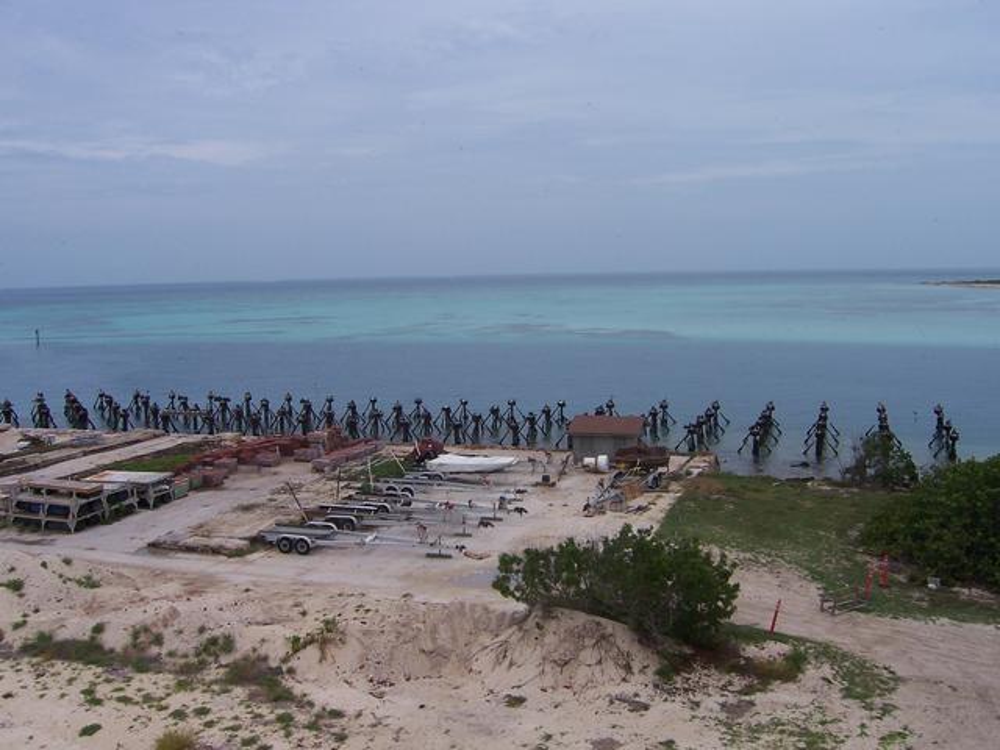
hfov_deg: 51.4
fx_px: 1040
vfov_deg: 39.7
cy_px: 375
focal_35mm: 36
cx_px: 500
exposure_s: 1/1000
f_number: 4.8
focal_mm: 6
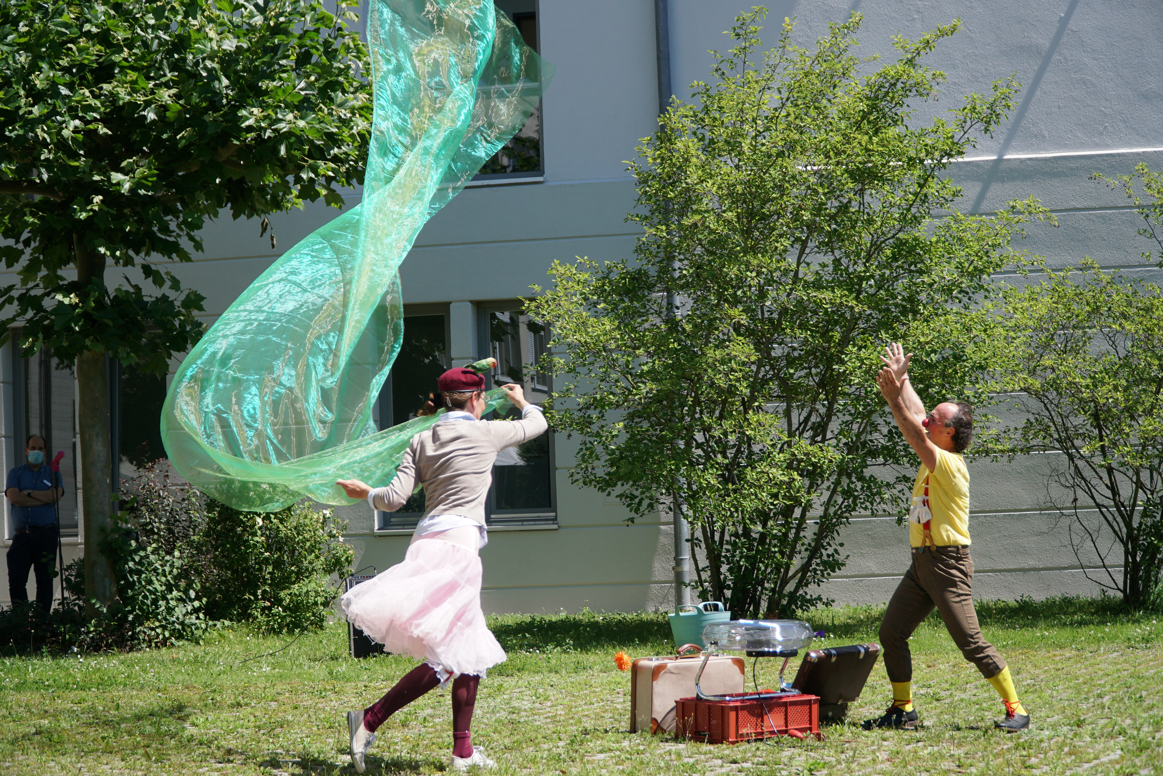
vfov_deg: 18.9
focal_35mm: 72
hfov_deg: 28.1
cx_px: 582
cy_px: 388
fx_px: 2326
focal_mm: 48
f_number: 4.5
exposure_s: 1/1250
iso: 200
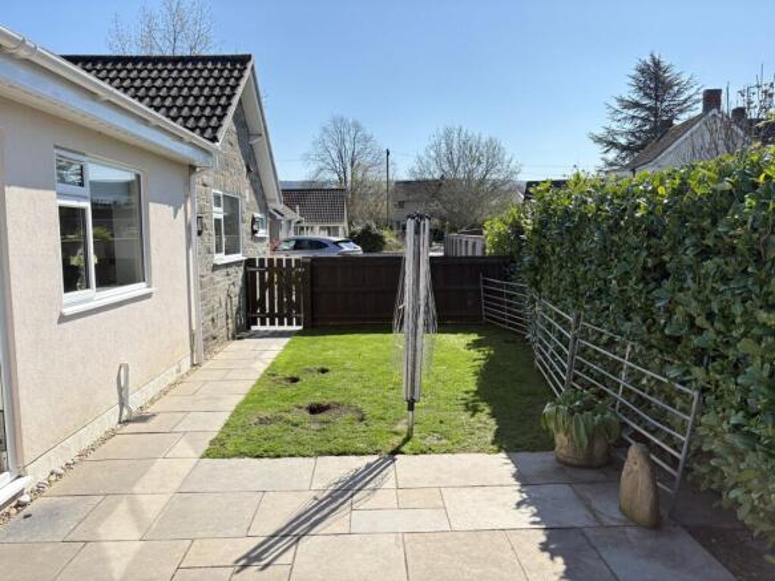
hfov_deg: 67.3
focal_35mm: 26
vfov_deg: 53.0
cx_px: 388
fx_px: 582
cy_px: 290
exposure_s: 1/2639
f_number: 1.6
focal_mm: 5.96
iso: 64
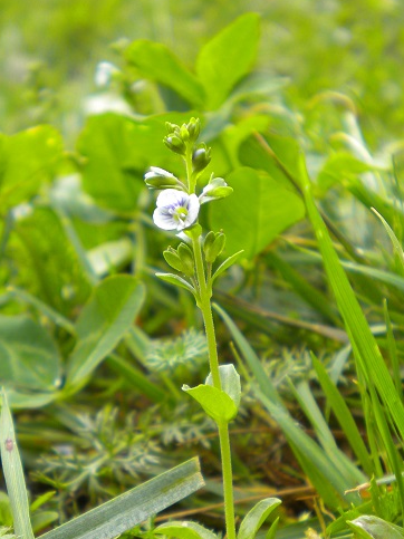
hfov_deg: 23.6
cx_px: 199
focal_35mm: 62
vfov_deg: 31.1
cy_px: 319
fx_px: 965
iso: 80
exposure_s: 1/82.4
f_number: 3.5
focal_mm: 7.4
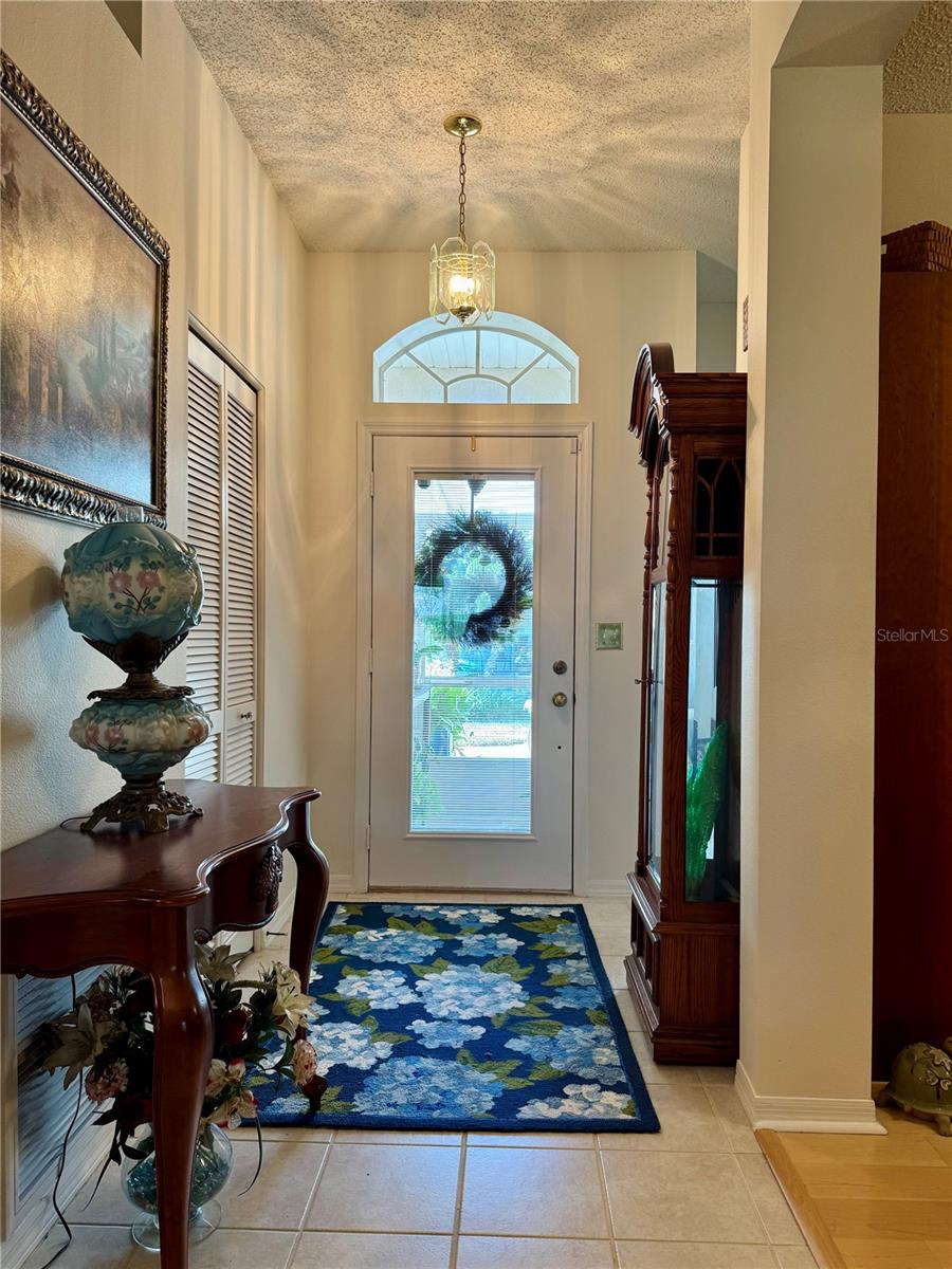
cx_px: 476
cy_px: 634
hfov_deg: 56.8
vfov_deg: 71.6
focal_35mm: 24
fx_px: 880
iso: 125
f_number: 1.78
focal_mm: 6.76
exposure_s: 1/60
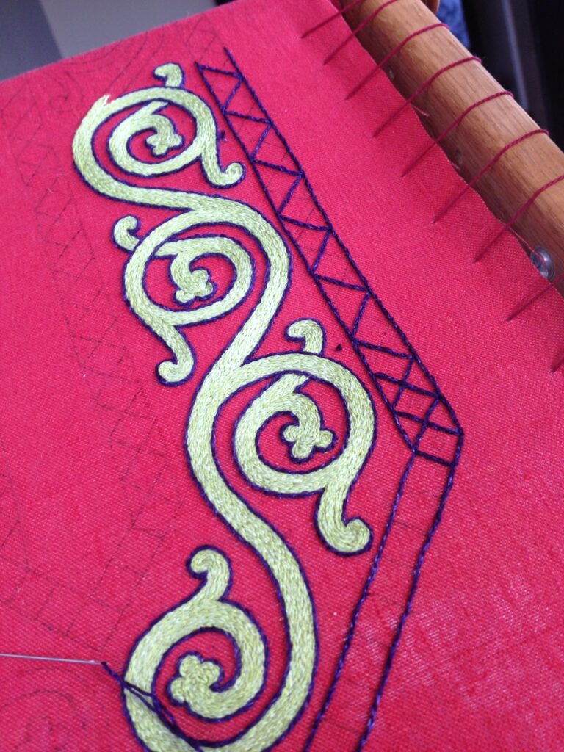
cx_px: 282
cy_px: 376
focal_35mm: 35
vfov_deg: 52.6
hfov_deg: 40.7
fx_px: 760
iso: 80
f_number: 2.4
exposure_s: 1/20
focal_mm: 4.28
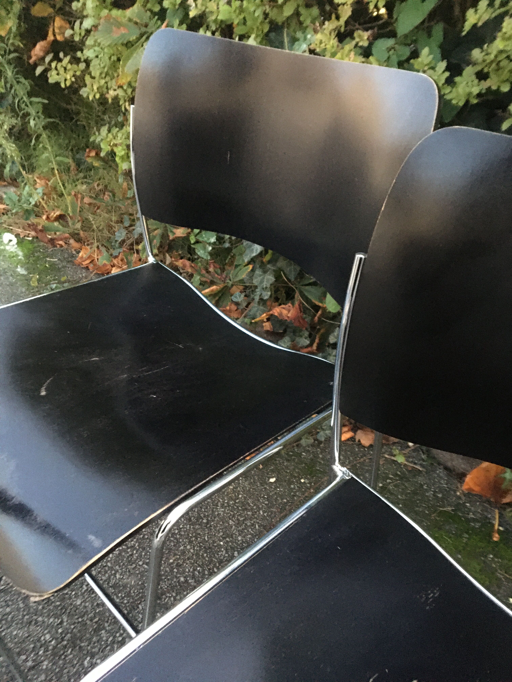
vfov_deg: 61.7
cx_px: 256
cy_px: 341
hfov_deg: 48.2
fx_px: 572
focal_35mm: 29
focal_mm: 4.15
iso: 640
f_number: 2.2
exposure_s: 1/17
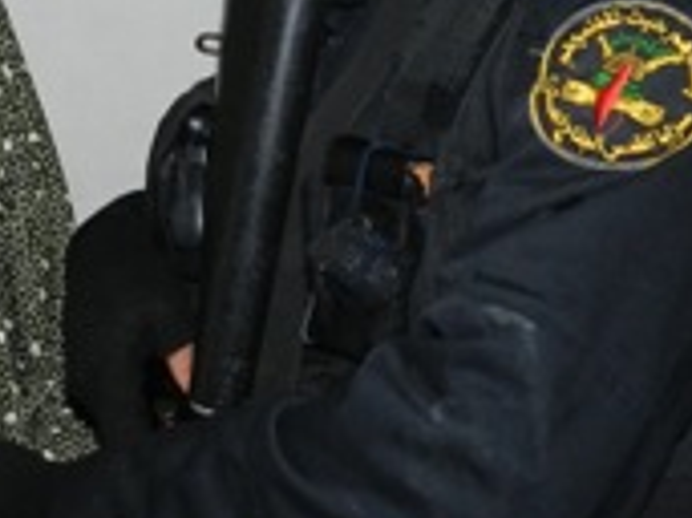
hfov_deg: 21.9
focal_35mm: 86
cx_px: -4
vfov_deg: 17.0
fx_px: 1718
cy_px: 121
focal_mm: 4
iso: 200
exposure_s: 1/30
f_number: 3.4
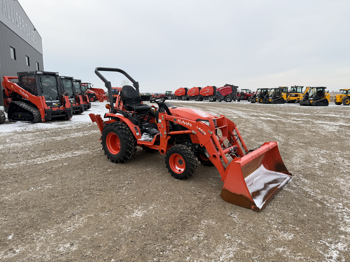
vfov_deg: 56.8
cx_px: 175
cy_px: 131
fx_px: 243
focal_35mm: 24
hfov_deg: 71.6
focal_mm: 6.76
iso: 80
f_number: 1.78
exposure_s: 1/291
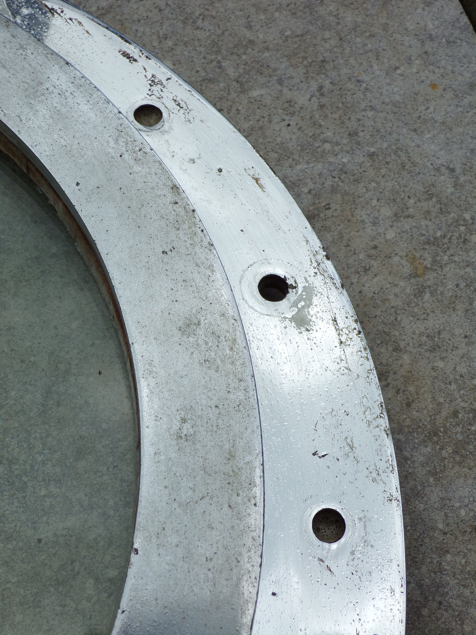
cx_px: 238
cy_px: 318
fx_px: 898
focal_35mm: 49
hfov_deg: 29.7
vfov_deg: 38.9
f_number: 5.1
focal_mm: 8.7
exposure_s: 1/400
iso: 80
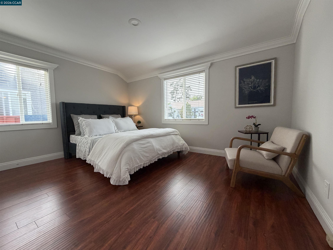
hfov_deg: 102.1
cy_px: 125
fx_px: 135
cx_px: 166
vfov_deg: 85.7
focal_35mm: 14
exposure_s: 1/121
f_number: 2.2
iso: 250
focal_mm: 2.22
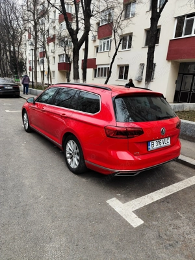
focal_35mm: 23
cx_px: 98
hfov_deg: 58.9
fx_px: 173
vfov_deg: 73.9
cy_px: 130
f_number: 1.65
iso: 50
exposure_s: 1/193
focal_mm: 6.19
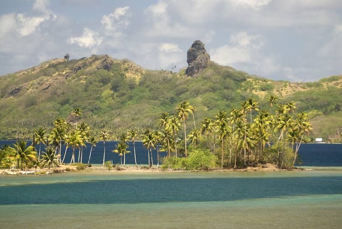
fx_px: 2098
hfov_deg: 9.3
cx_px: 170
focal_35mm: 221
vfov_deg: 6.3
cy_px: 115
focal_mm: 145
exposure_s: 1/350
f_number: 2.8
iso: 100
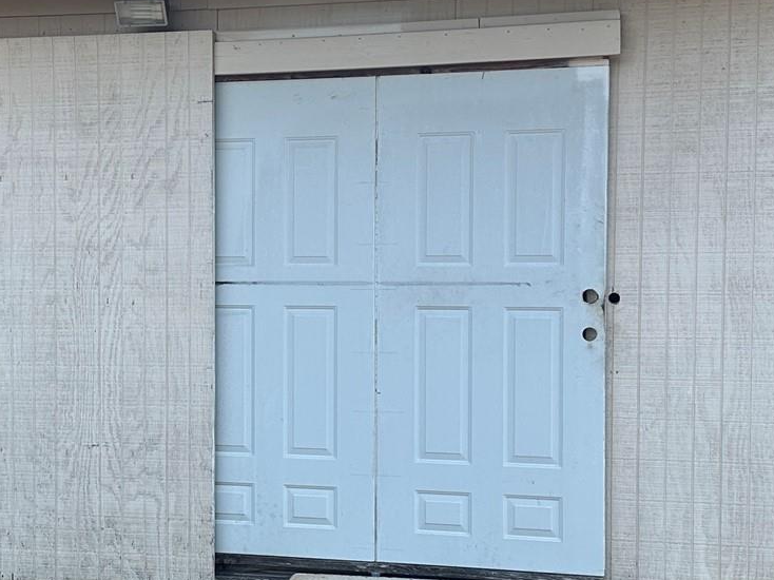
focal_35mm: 67
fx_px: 1498
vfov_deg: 21.9
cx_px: 181
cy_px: 307
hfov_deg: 28.5
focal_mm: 6.86
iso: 80
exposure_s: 1/1107
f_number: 1.78
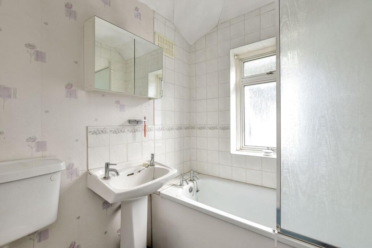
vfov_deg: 77.3
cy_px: 124
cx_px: 186
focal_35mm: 15
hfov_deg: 100.4
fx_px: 155
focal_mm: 10
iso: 640
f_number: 8
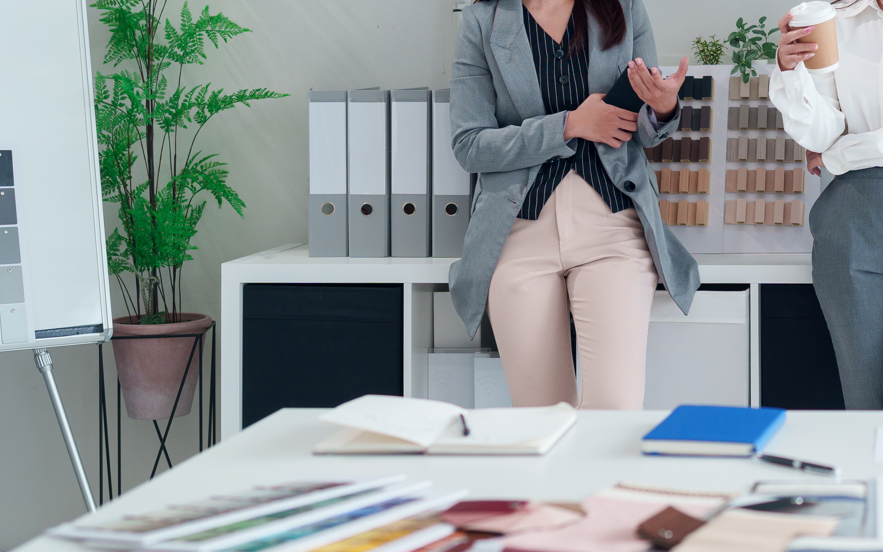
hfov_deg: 24.2
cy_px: 37
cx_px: 907
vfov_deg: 15.9
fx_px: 1949
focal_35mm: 81
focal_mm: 35
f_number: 2.2
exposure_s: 1/250
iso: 500
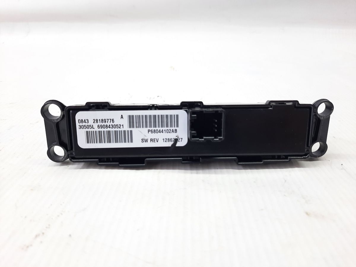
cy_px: 134
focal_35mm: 25
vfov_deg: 54.9
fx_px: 257
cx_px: 178
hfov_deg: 69.4
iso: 80
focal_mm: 4.6
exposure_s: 1/50
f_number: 2
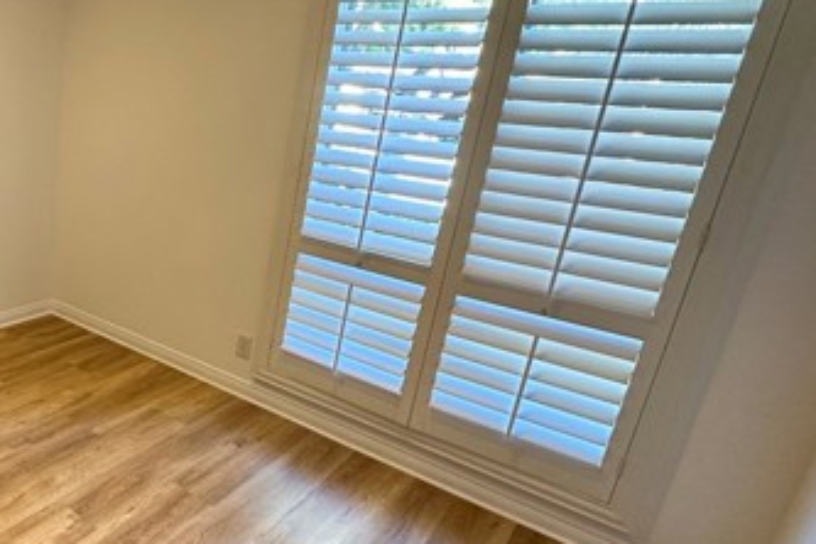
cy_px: 257
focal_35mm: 28
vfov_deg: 46.4
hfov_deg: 56.0
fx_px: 635
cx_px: 71
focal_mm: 2.22
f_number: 2.2
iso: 160
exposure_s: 1/60
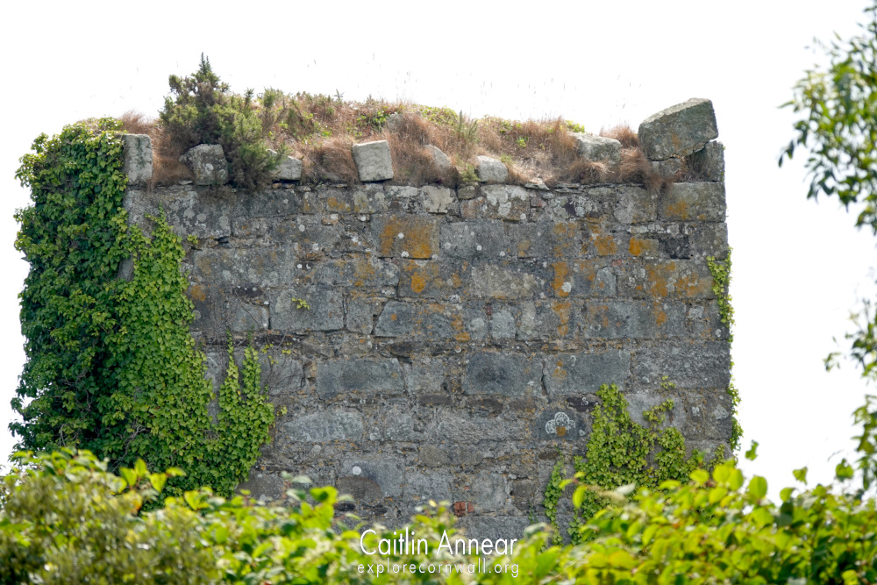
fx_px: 14618
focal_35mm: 600
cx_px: 438
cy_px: 292
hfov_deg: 3.4
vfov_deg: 2.3
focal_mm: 220
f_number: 4
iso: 100
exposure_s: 1/320
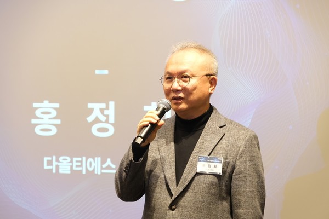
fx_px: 1142
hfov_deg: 16.4
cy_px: 110
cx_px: 164
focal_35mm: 125
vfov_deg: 11.0
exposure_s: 1/80
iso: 4000
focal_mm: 83.3
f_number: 5.6
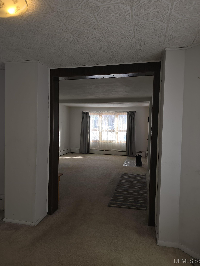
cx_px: 103
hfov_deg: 56.8
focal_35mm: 24
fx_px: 185
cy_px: 128
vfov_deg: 71.6
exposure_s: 1/120
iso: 12
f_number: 1.7
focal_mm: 6.3
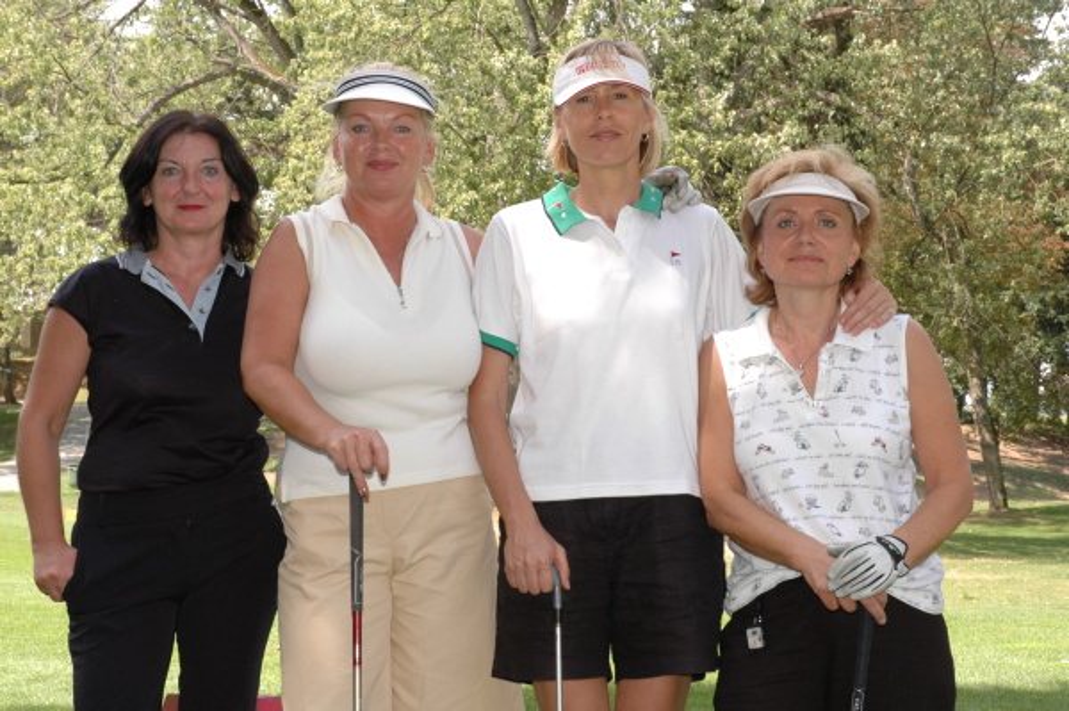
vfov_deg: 18.2
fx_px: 2225
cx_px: 534
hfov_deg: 27.0
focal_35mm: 75
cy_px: 356
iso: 400
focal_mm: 50
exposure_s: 1/125
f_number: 11
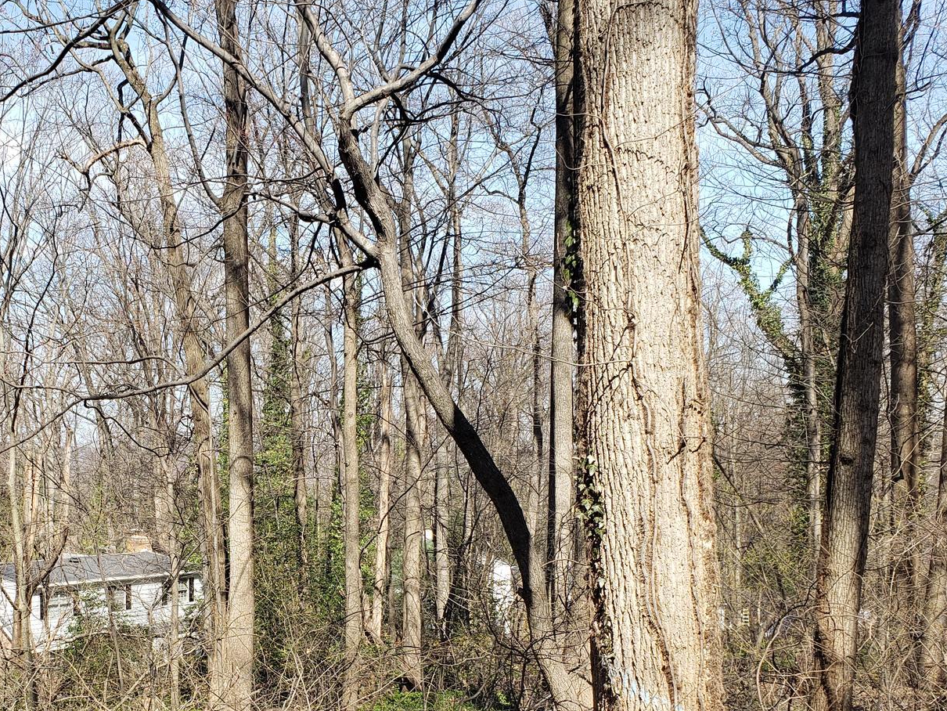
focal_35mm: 44
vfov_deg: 32.1
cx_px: 211
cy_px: 561
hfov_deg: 41.4
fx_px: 1204
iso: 50
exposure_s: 1/523
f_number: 2.4
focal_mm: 4.3
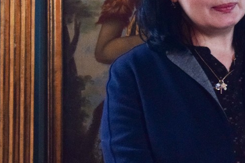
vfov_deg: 6.4
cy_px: 80
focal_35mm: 216
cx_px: 216
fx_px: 1470
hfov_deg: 9.5
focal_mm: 50
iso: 1250
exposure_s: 1/160
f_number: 5
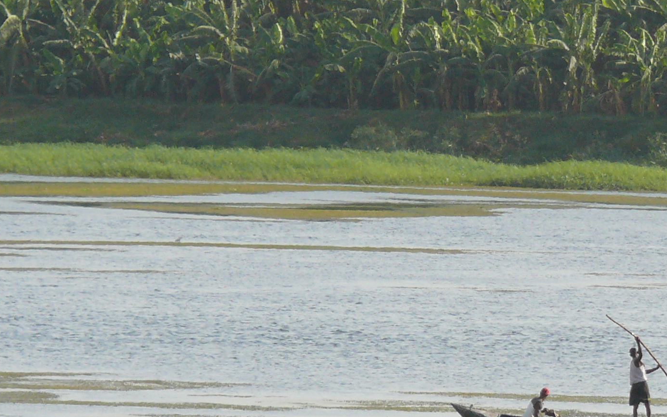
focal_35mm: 801
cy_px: 387
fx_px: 14562
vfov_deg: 1.6
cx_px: 607
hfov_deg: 2.6
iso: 100
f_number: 4
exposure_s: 1/800
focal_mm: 60.8
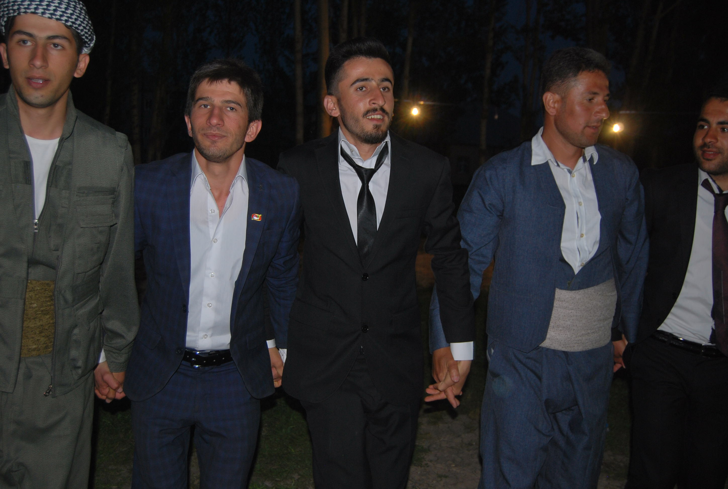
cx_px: 364
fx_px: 729
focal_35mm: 36
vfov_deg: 37.0
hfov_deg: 53.0
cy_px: 244
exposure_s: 1/60
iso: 200
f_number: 4
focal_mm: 24
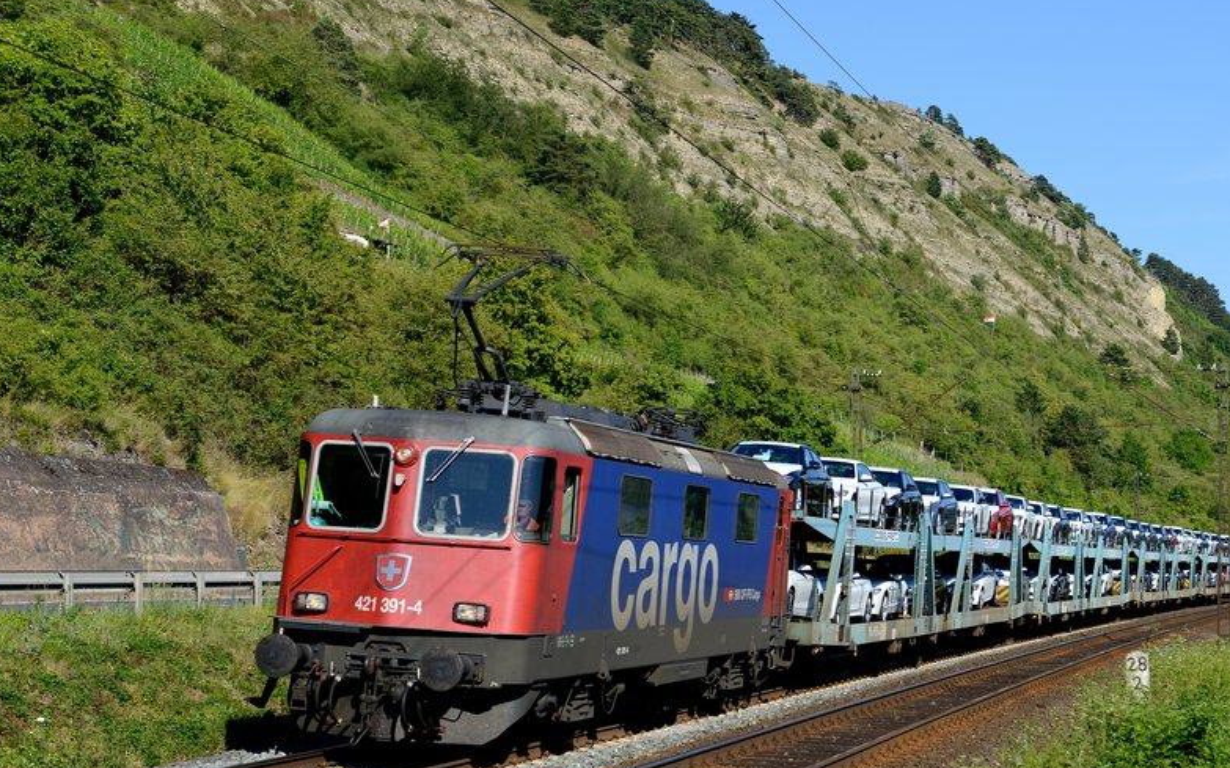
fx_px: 2514
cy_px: 485
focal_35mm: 75
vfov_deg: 17.3
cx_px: 927
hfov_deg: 27.1
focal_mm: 48
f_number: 5.6
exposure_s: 1/1600
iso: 200
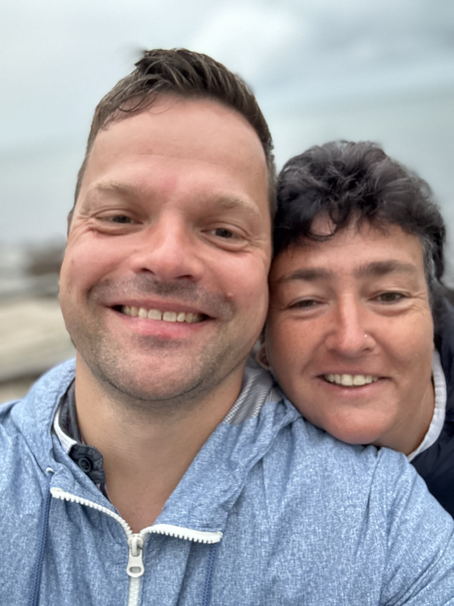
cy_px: 303
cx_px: 227
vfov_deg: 60.0
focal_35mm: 30
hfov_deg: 46.8
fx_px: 525
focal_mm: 2.69
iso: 500
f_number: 1.9
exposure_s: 1/25
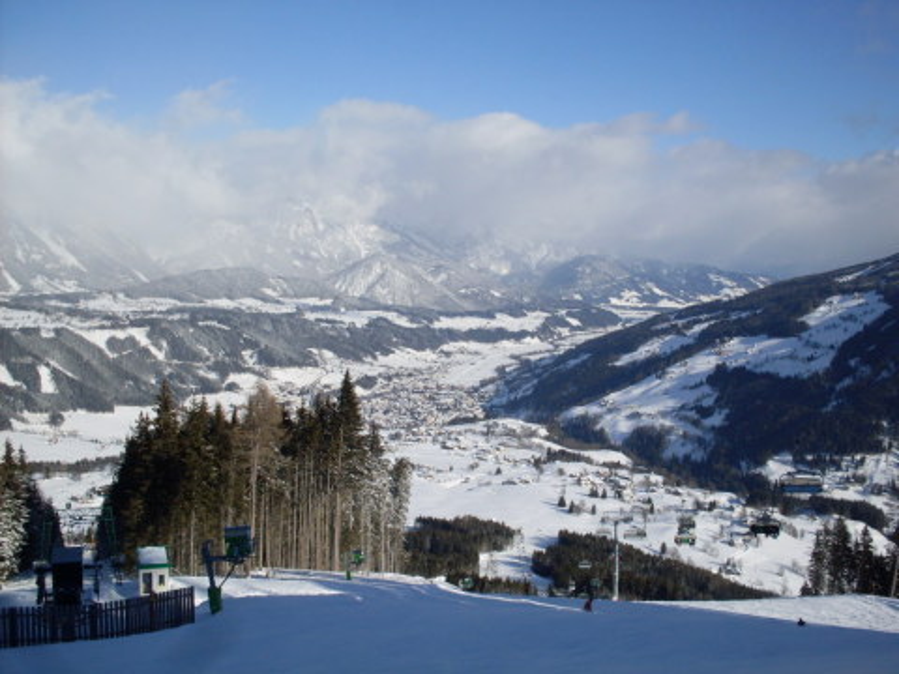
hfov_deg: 49.0
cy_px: 337
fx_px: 987
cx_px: 450
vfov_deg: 37.7
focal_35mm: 38
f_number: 8.4
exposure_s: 1/500
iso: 80
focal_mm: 6.3
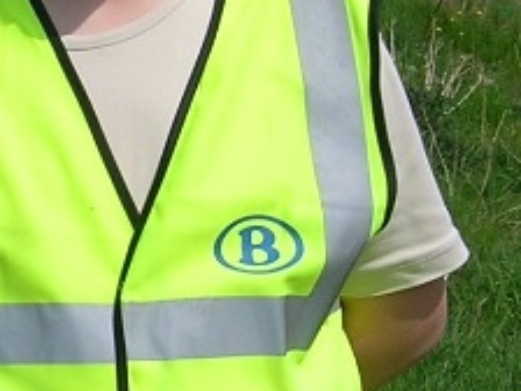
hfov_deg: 20.0
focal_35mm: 97
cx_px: 102
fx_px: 1460
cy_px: 86
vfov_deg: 15.2
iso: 50
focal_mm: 5.7
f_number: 4.9
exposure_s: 1/965
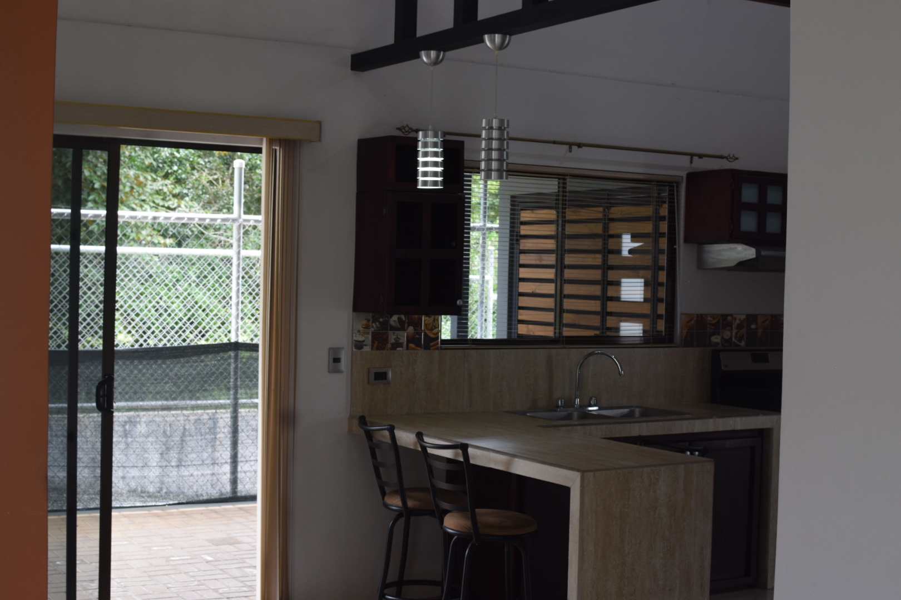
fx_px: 1314
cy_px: 300
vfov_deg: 25.8
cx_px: 450
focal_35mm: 52
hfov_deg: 37.9
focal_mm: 35
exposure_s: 1/100
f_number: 5
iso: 400
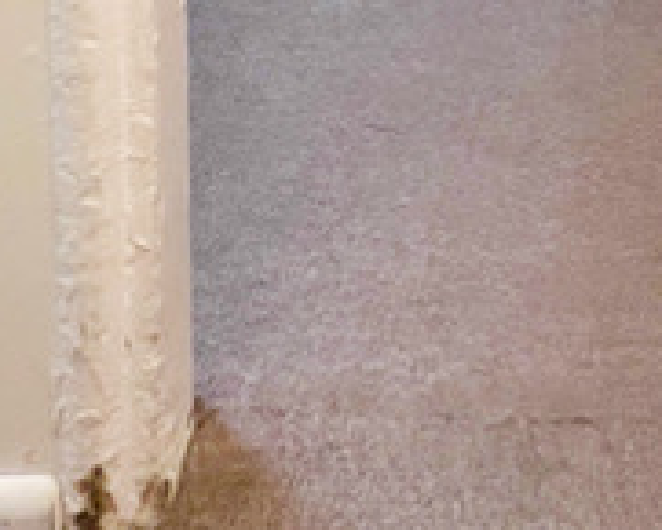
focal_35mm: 70
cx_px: 702
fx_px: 1372
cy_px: -764
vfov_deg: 14.2
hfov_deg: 25.4
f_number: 1.8
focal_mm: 1.57
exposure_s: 1/60
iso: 1000
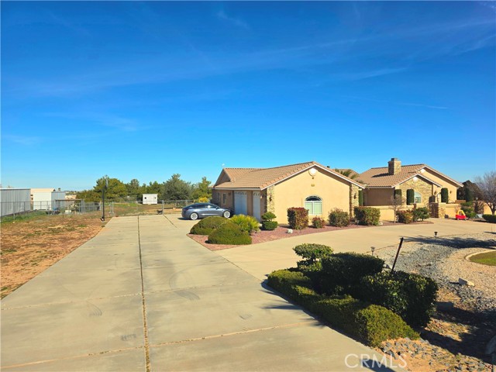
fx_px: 330
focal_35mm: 23
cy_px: 186
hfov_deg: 73.9
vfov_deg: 58.9
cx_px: 248
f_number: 1.7
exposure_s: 1/10000
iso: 64
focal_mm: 6.3
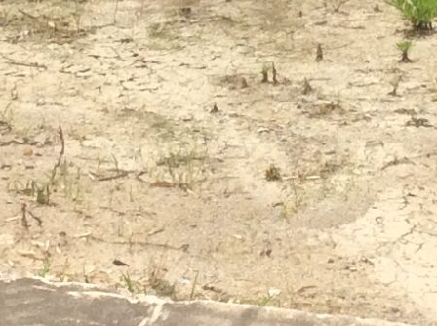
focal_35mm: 183
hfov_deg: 10.8
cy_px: -106
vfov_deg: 8.0
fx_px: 2305
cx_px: 210
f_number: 2.4
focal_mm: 3.3
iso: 32
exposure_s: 1/2203
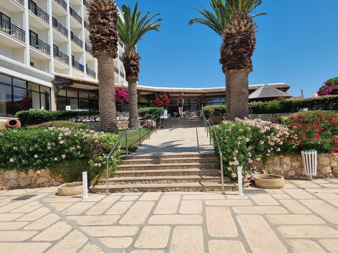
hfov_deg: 67.3
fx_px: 254
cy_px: 126
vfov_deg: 53.1
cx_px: 169
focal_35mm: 26
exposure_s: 1/4480
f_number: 1.8
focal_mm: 5.4
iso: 50
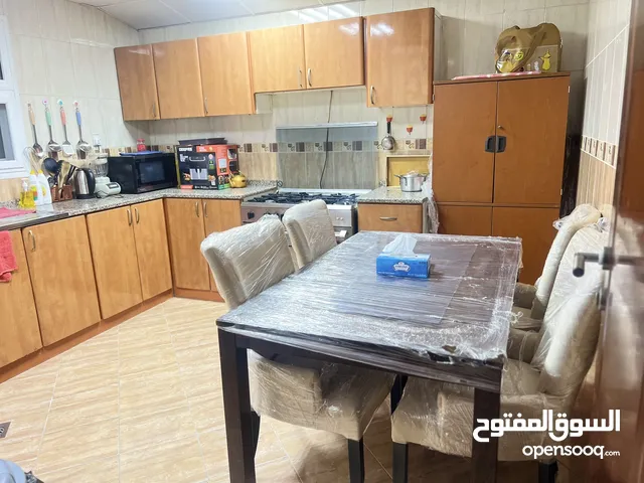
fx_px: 484
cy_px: 242
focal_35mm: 26
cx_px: 322
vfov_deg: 53.1
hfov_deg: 67.3
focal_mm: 5.7
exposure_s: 1/50
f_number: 1.5
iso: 100
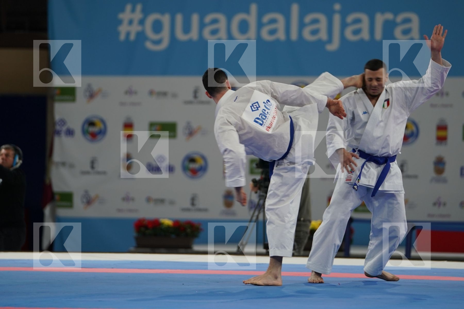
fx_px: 3441
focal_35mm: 267
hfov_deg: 7.7
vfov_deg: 5.1
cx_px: 232
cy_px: 154
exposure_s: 1/250
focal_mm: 178
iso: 320
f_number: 2.8
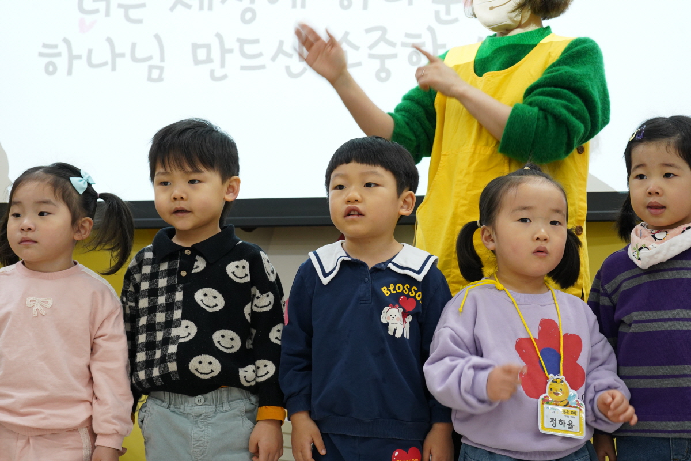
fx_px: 1152
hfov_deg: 33.4
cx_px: 346
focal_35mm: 60
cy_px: 230
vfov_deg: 22.6
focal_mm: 60
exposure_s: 1/80
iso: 2500
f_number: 7.1
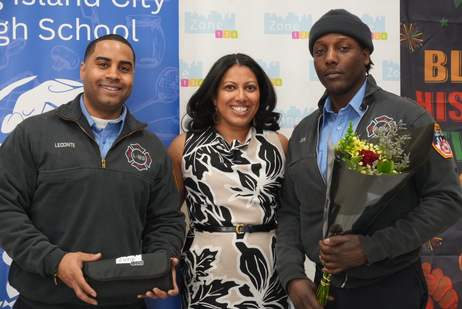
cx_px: 231
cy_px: 154
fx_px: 963
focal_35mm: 75
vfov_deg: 18.2
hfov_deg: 27.0
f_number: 10
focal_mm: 50
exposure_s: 1/25
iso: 2500
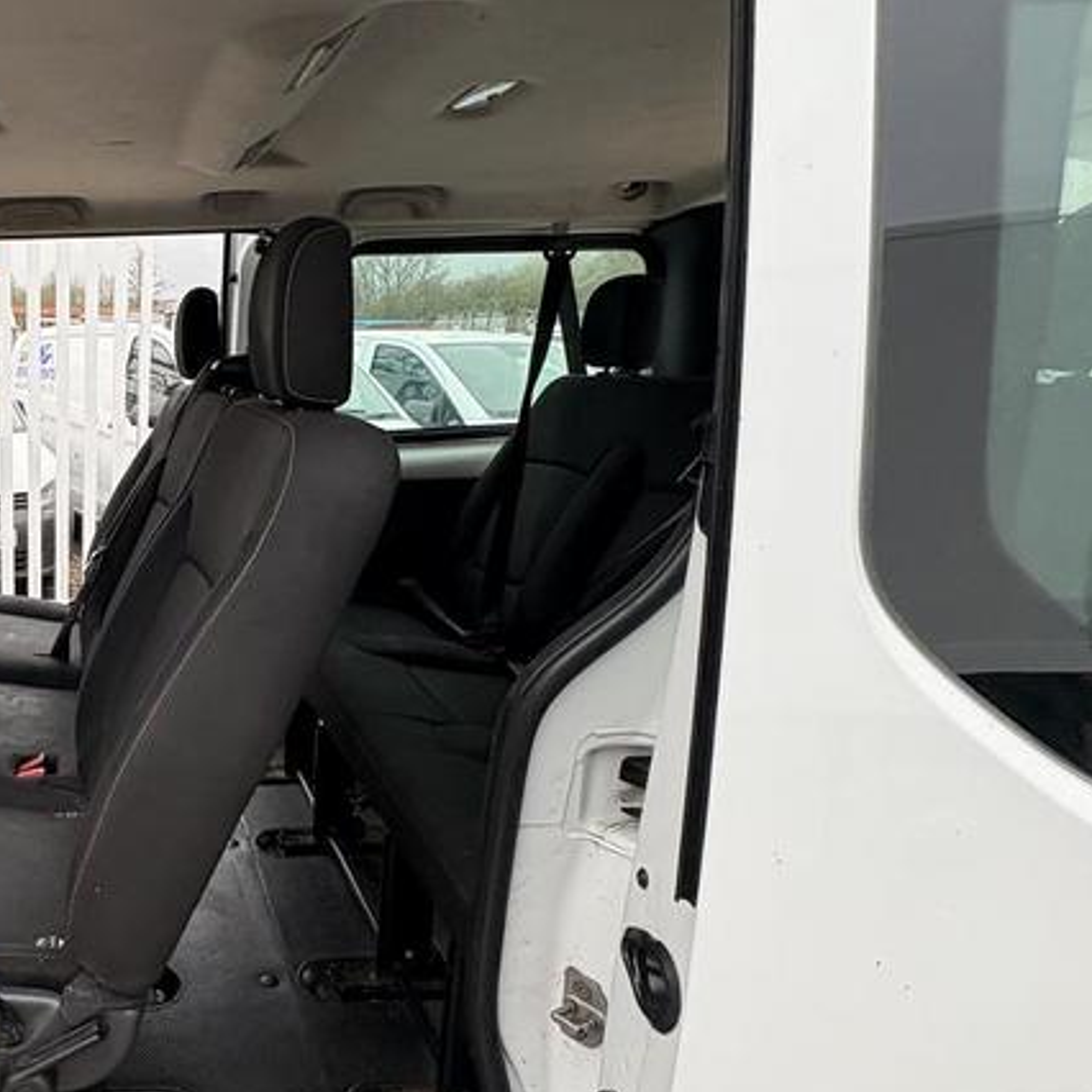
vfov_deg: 60.8
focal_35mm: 26
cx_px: 95
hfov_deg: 52.9
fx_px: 928
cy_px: 613
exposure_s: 1/260
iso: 64
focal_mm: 2.22
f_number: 2.2
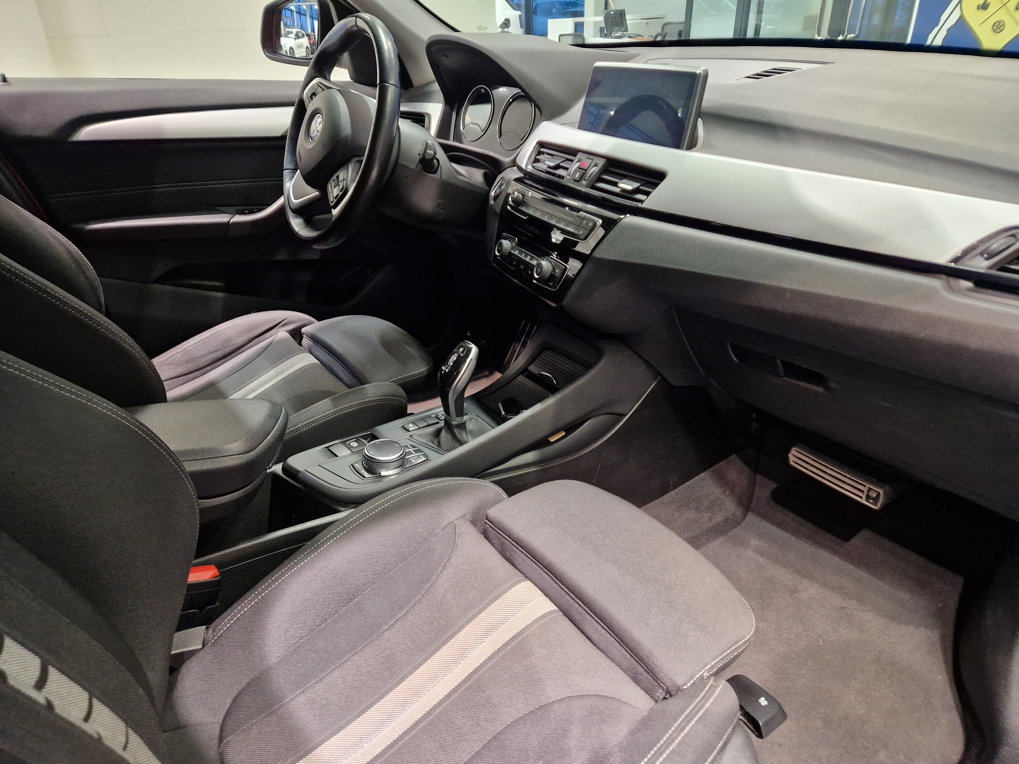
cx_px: 510
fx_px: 677
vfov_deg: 58.9
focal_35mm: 23
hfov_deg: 73.9
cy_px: 382
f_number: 1.8
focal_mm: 5.4
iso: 500
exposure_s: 1/100
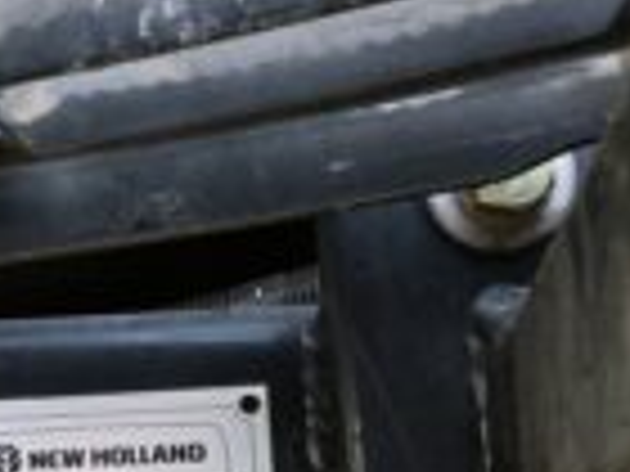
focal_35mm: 80
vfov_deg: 18.0
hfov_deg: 22.9
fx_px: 1456
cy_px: 454
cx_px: -76
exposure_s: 1/344
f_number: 1.8
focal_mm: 3.99
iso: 32
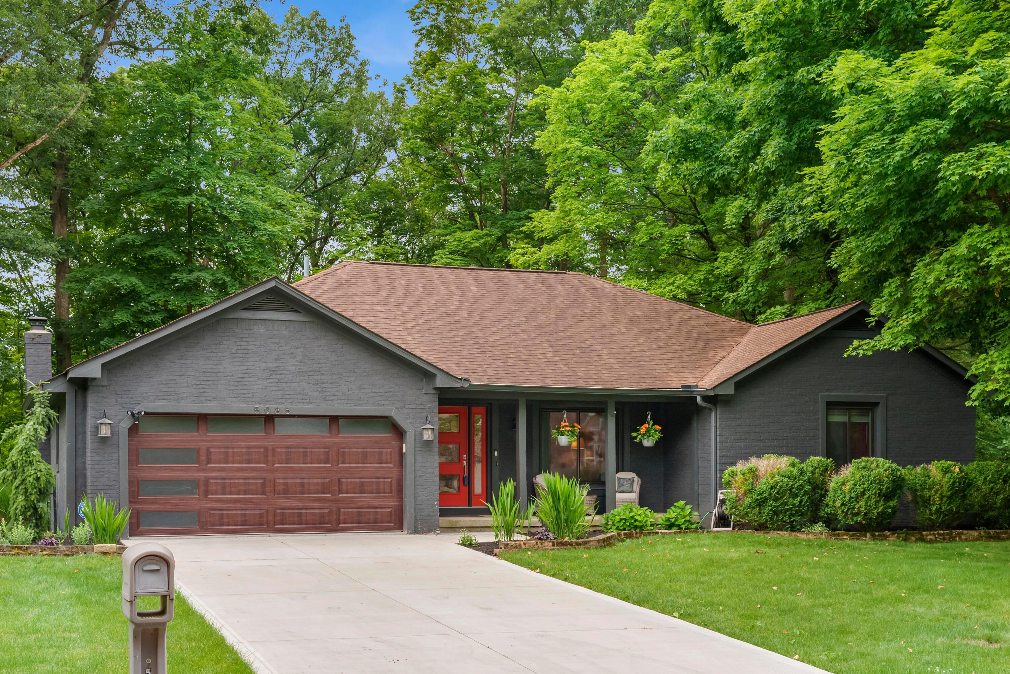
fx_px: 1274
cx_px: 505
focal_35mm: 45
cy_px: 337
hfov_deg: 43.2
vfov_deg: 29.6
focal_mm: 45.4
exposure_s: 1/250
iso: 800
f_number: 9
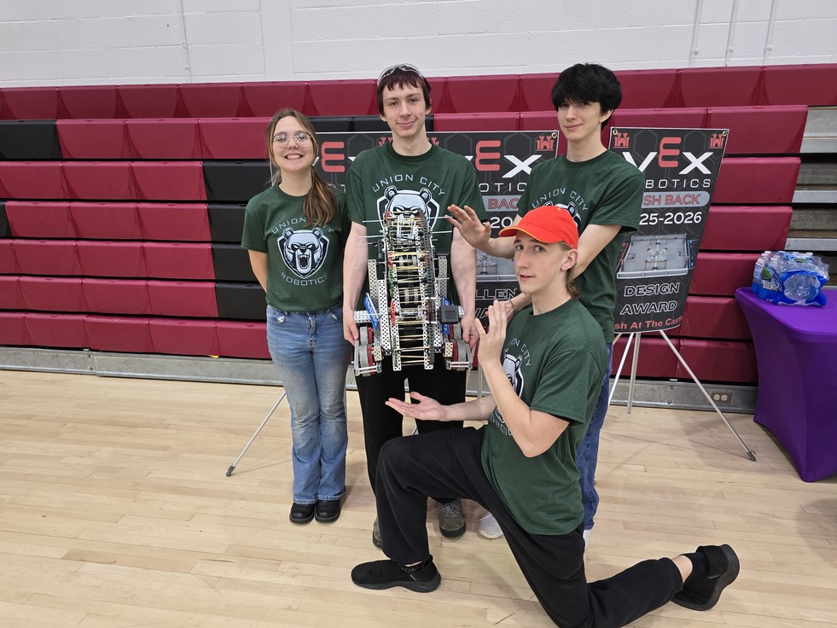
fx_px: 580
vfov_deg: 56.8
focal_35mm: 24
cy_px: 322
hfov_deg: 71.6
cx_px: 412
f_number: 1.7
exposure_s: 1/120
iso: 125
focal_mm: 6.3
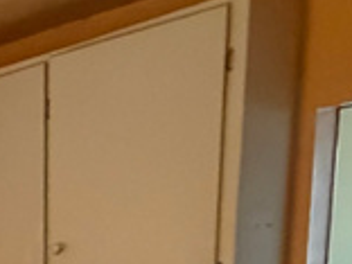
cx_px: -357
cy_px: 555
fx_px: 936
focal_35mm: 92
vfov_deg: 13.4
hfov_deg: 16.3
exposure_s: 1/60
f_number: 2.2
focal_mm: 2.22
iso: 800
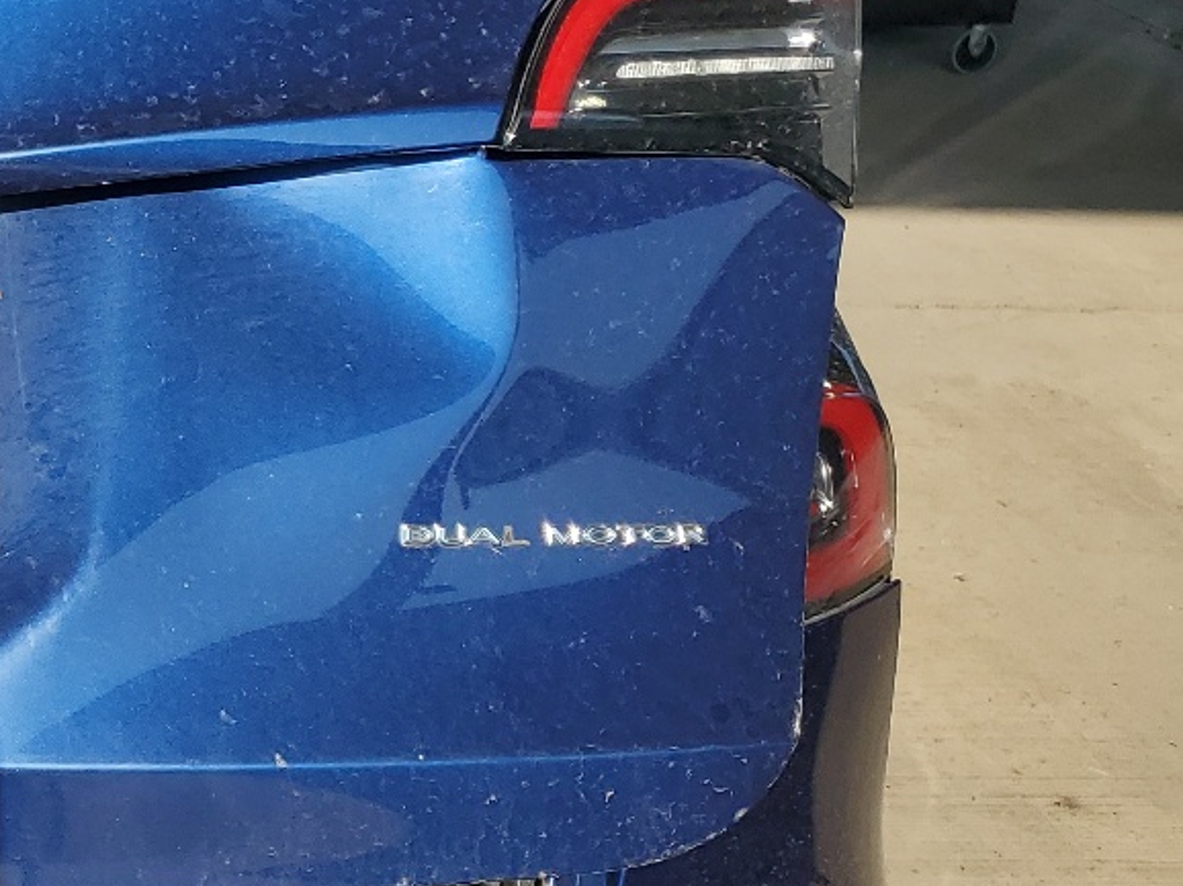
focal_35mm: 72
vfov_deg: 20.4
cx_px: -319
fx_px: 2460
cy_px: 520
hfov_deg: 24.0
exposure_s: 1/2500
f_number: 1.5
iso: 50
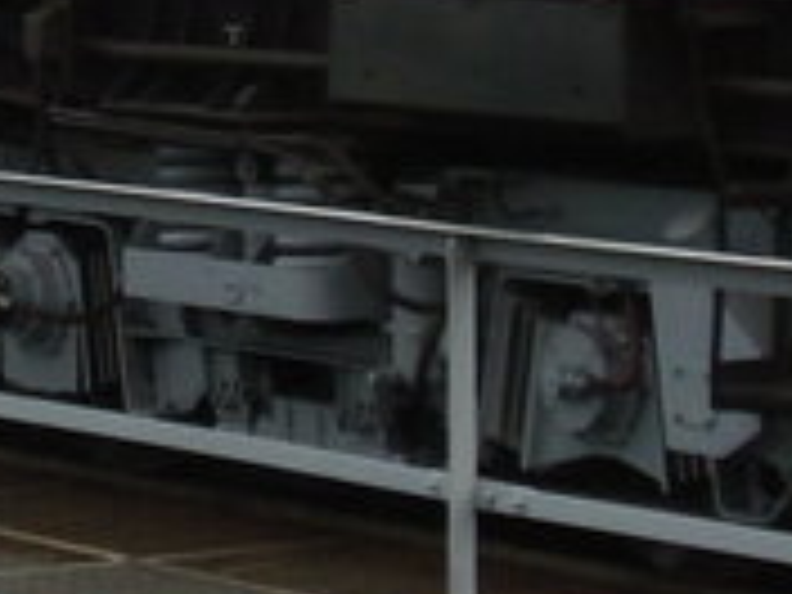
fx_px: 5308
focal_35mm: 232
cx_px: -68
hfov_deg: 8.5
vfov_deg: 6.3
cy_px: -374
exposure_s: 1/362
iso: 100
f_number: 4
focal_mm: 6.2
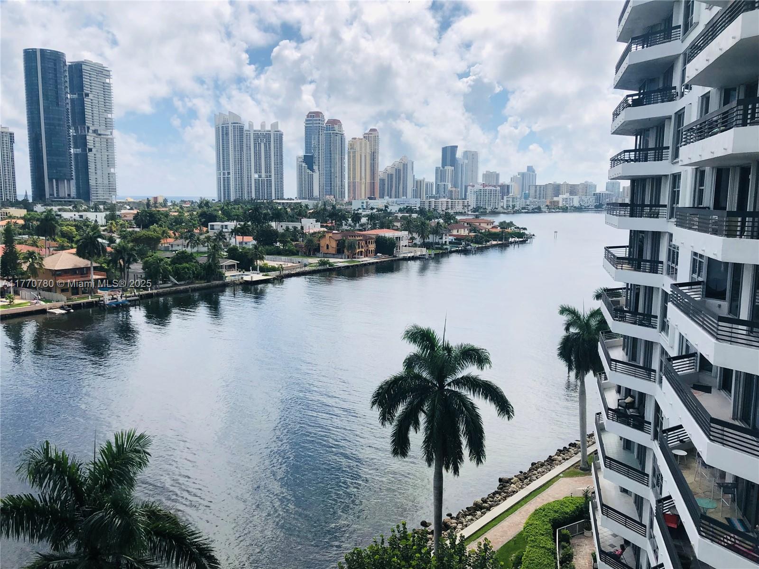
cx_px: 380
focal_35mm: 28
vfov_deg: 49.7
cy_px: 284
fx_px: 614
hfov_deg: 63.4
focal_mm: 4
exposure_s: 1/4425
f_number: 1.8
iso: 25
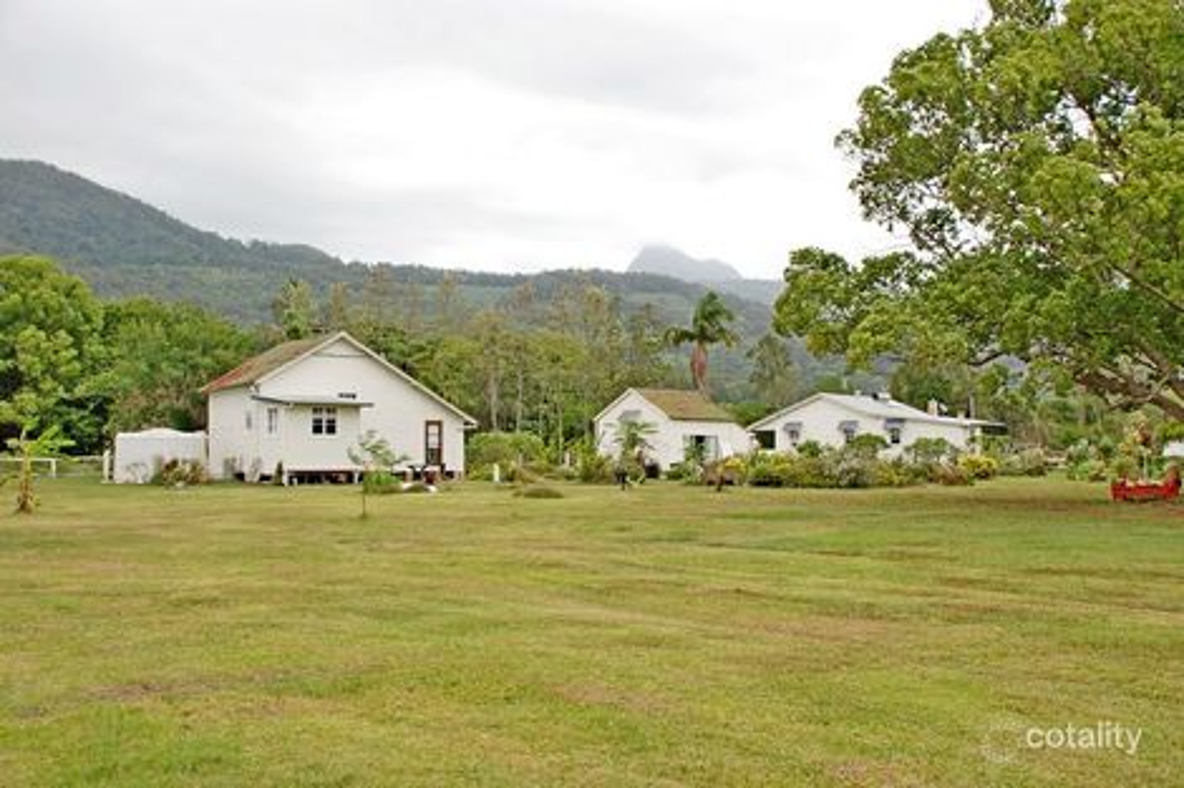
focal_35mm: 42
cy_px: 394
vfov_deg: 31.9
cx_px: 592
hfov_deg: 46.4
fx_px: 1381
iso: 100
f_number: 7.1
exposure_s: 1/200
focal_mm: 28
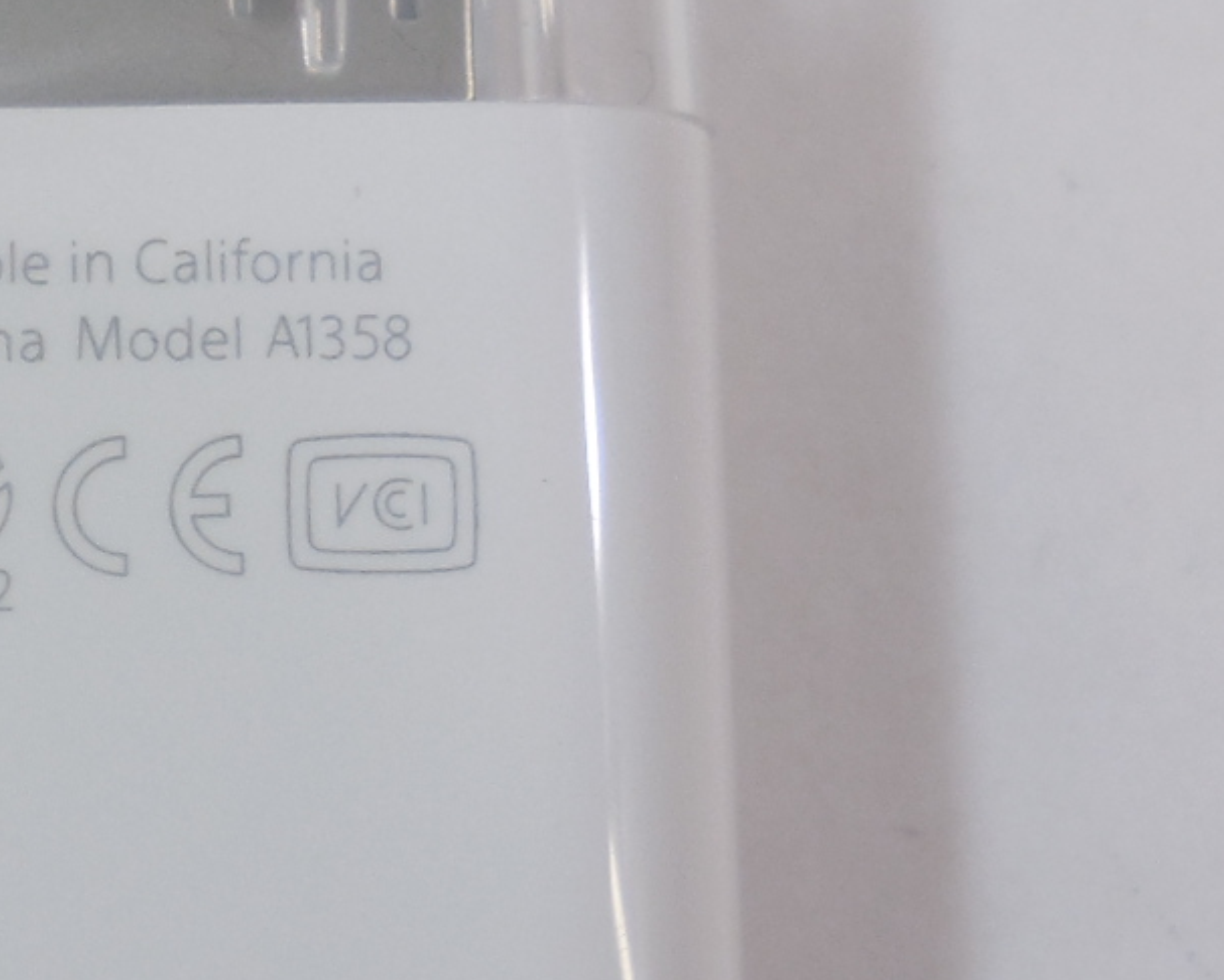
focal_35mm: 95
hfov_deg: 19.6
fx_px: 3443
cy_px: 532
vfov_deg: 16.2
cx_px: -12
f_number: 3.5
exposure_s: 1/50
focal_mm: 4.6
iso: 125
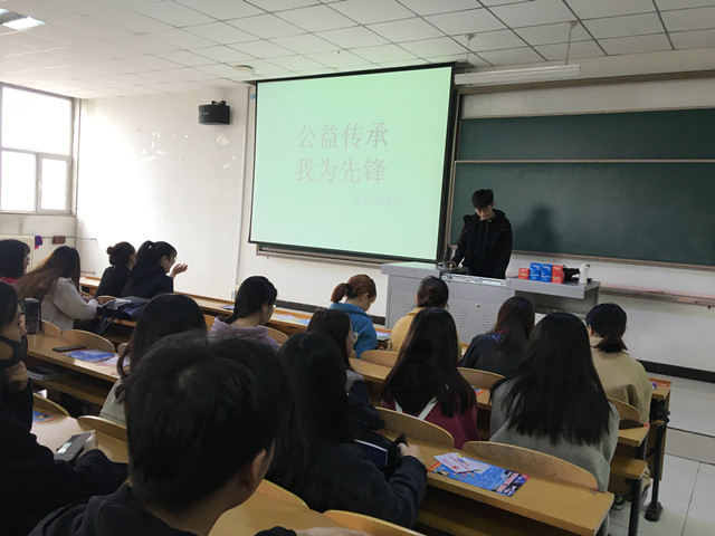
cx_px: 358
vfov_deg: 48.2
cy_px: 268
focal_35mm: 29
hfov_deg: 61.7
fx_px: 599
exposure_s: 1/33
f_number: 2.2
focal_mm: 4.15
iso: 64
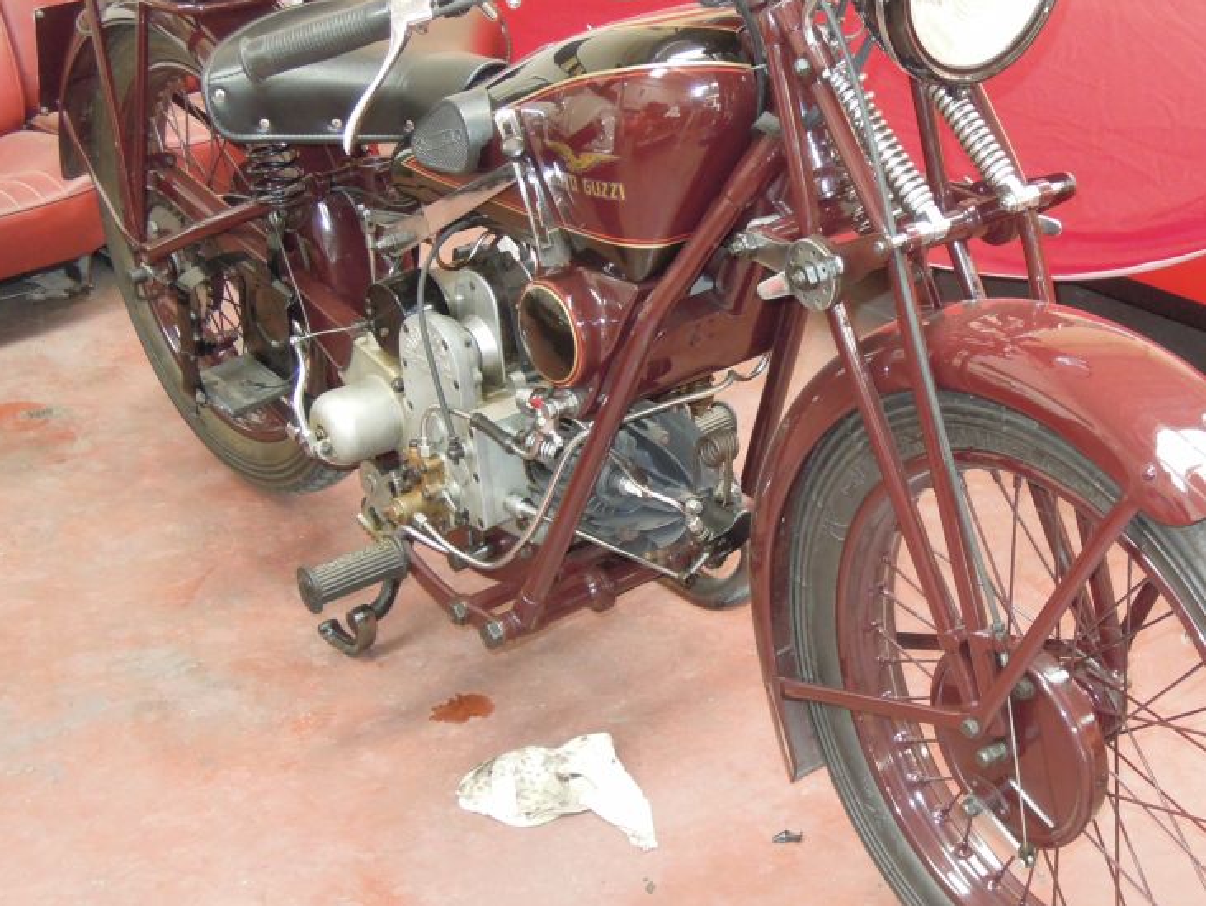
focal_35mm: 63
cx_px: 812
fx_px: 2196
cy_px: 446
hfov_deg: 30.5
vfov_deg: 23.3
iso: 560
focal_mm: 8.1
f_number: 3.5
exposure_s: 1/40
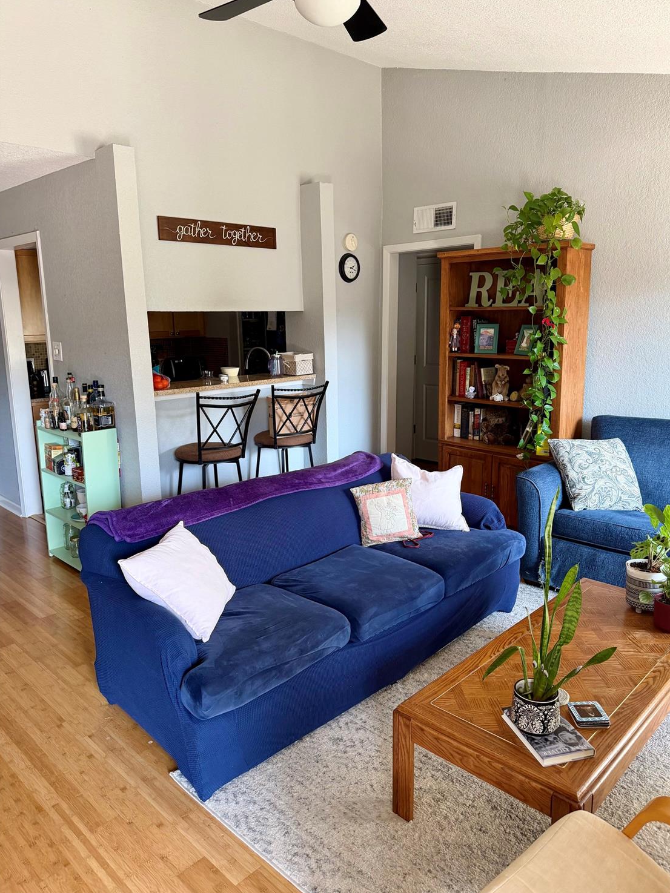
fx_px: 645
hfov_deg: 54.9
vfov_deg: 69.4
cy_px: 433
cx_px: 345
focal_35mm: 25
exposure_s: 1/93
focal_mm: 6.76
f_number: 1.78
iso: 200
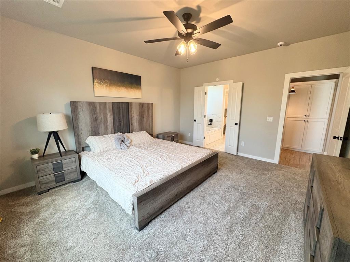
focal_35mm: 14
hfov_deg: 102.1
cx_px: 175
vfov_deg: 85.7
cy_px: 131
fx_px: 142
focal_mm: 2.22
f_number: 2.2
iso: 250
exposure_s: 1/120
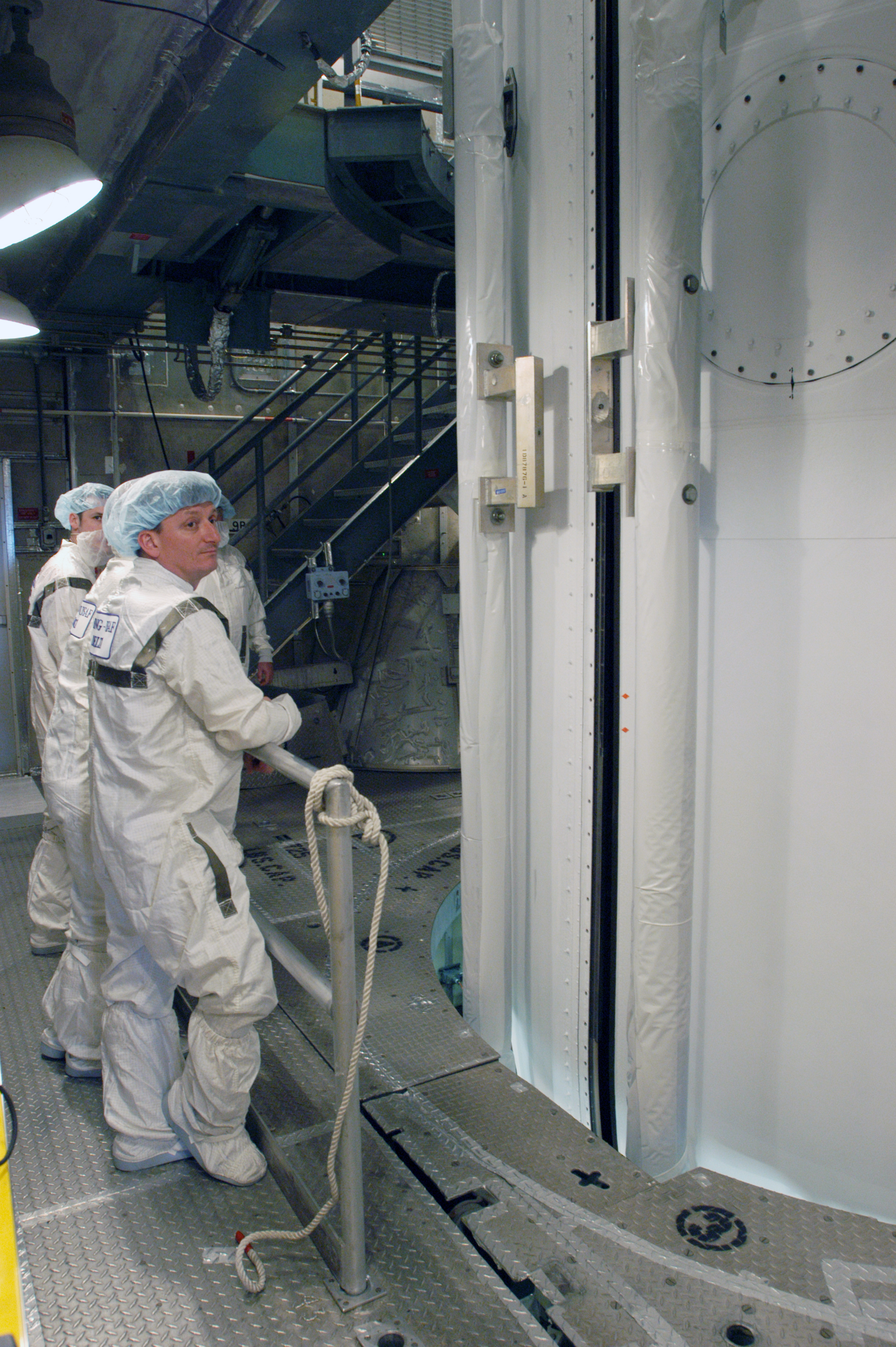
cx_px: 448
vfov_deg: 70.5
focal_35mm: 26
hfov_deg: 50.3
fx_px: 954
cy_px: 674
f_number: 4.5
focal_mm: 17
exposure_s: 1/20
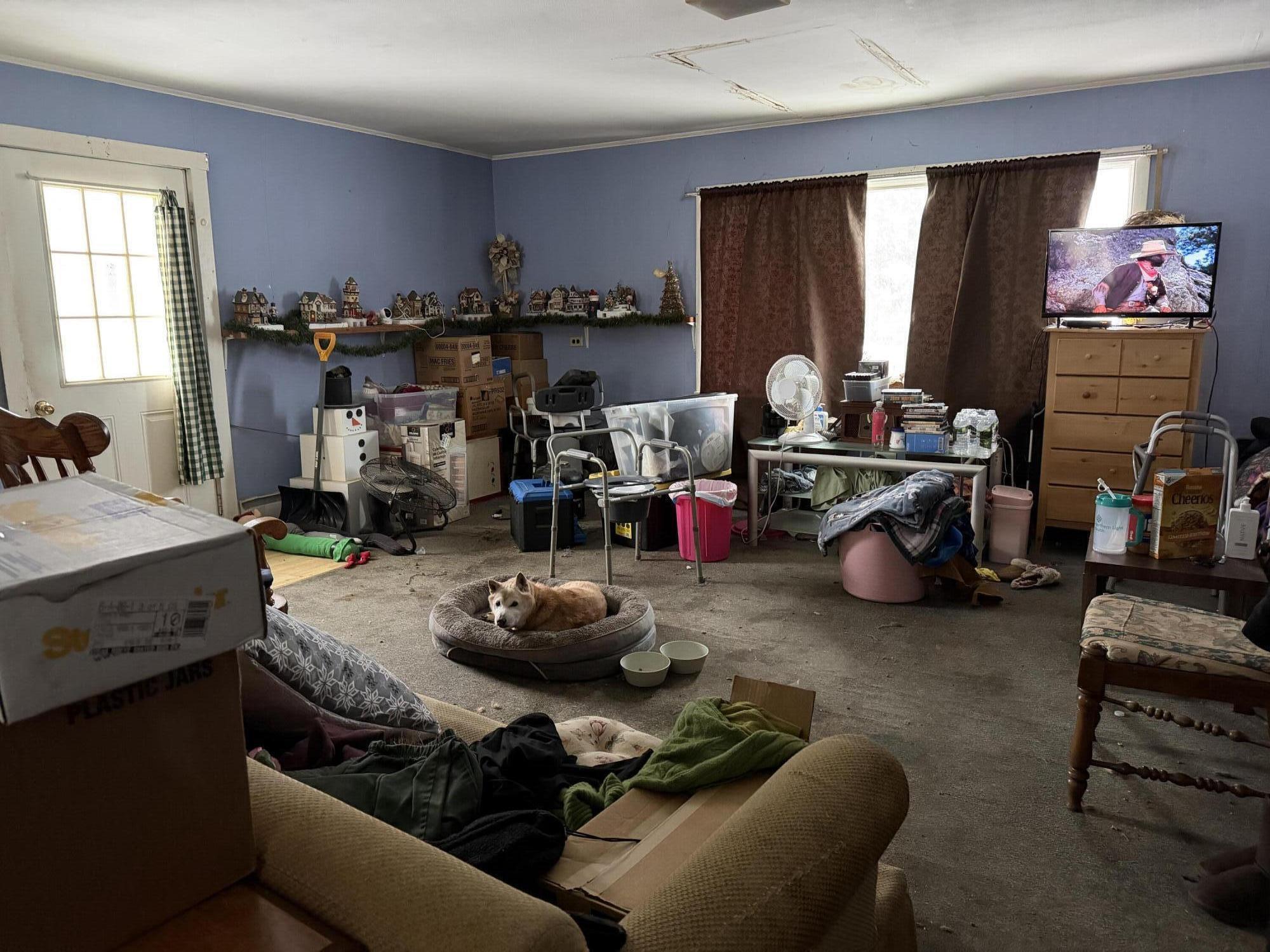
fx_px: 881
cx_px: 635
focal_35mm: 24
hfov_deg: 71.6
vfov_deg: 56.8
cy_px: 476
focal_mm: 6.76
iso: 1000
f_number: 1.78
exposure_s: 1/30
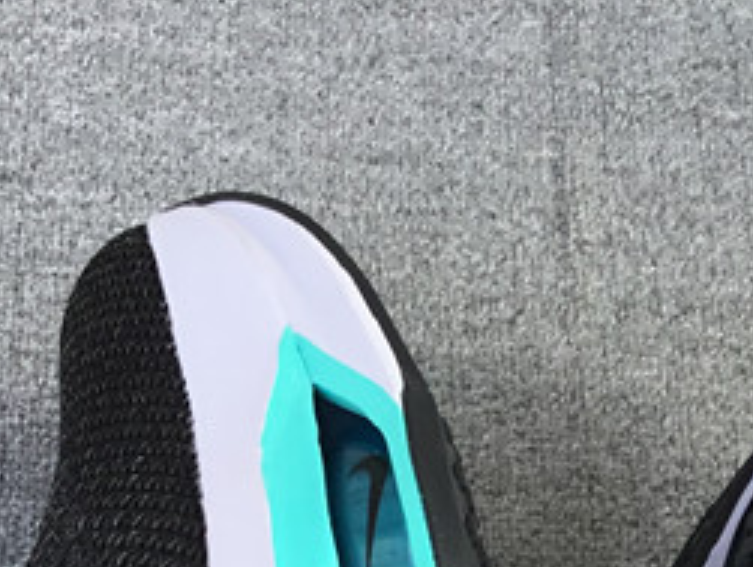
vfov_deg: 12.3
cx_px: 462
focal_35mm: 111
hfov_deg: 17.7
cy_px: 998
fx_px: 2418
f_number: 2.4
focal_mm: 3.3
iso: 25
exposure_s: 1/205
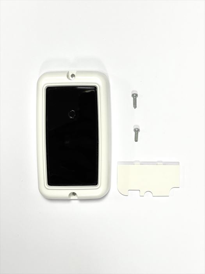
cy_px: 137
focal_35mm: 64
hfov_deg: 22.9
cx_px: 102
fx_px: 505
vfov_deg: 30.3
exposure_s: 1/84
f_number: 2.2
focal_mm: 7.5
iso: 80
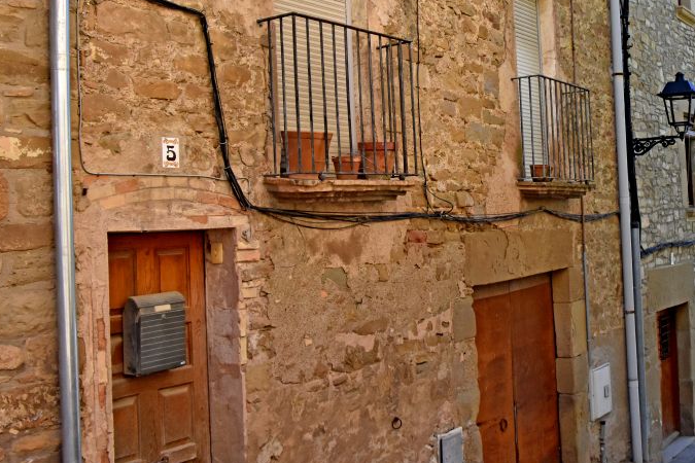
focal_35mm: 48
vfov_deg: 28.0
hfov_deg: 40.4
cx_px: 503
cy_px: 153
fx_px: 922
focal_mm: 21
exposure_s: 1/500
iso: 1000
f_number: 11
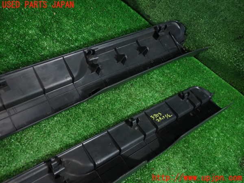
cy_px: 92
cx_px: 122
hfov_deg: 60.0
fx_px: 211
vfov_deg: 46.8
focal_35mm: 30
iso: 250
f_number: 2.3
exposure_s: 1/30
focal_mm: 5.4
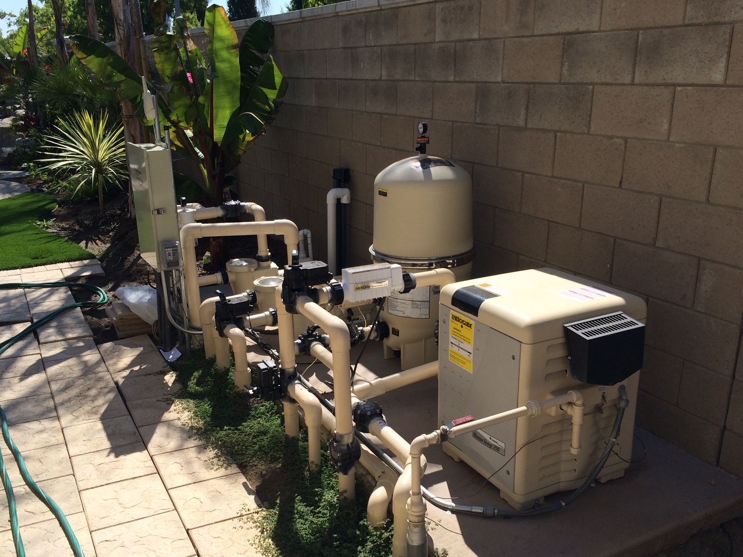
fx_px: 730
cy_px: 311
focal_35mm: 34
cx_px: 370
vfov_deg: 41.7
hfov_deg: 54.0
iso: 32
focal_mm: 4.12
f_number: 2.2
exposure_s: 1/2160
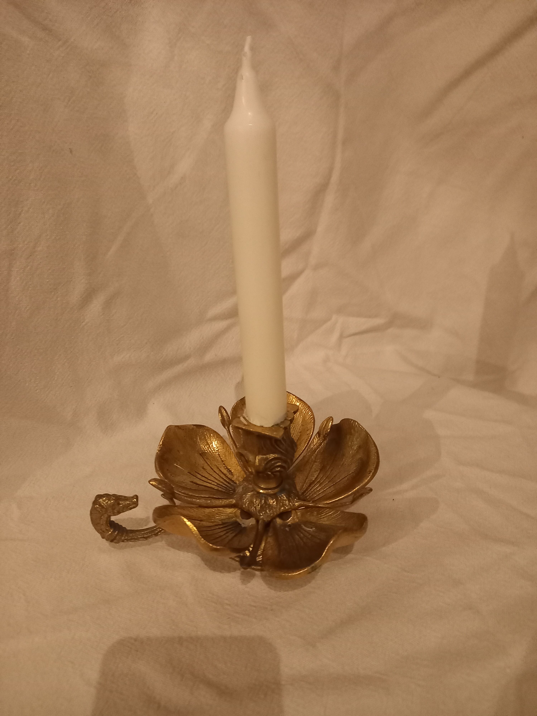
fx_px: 517
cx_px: 268
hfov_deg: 54.9
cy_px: 358
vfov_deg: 69.4
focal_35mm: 25
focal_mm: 4.65
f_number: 1.8
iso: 800
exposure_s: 1/25
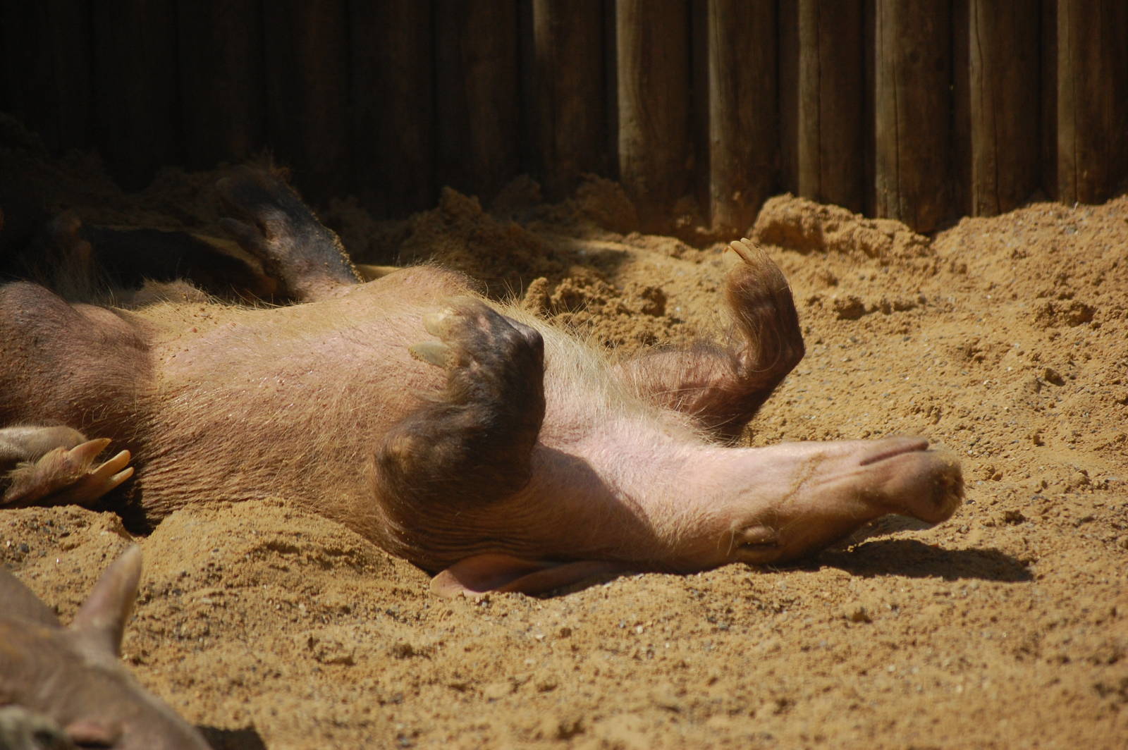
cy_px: 375
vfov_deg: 4.6
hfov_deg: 6.9
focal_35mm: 300
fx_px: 9392
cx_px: 564
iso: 400
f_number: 5.6
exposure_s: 1/1600
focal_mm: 200
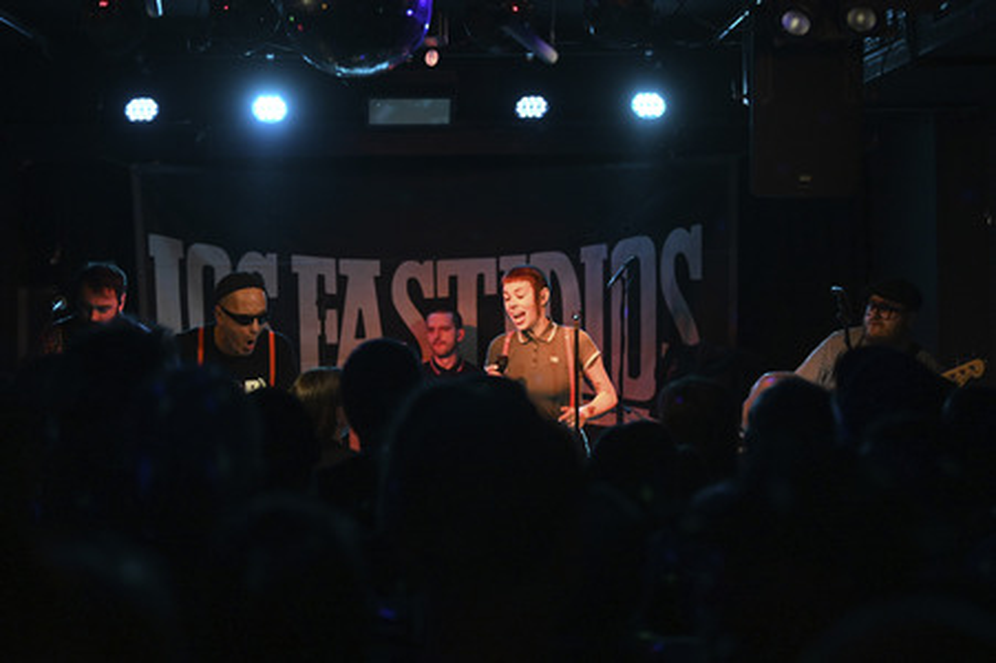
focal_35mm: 75
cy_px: 332
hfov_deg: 27.0
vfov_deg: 18.2
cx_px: 498
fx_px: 2073
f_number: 2.8
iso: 6400
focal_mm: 75
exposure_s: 1/320
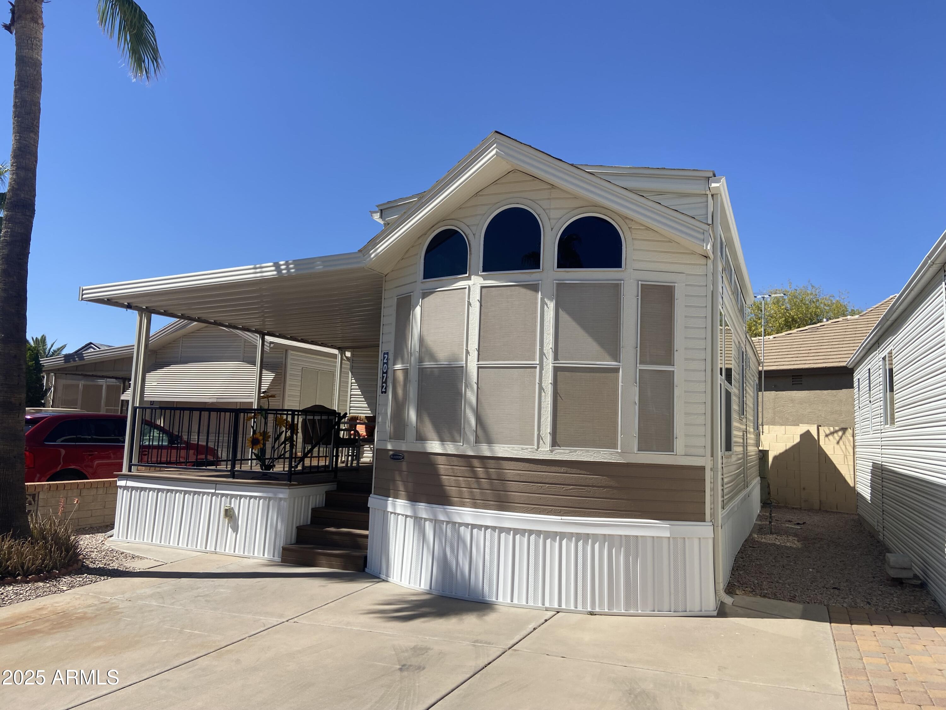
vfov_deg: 53.1
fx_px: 711
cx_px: 473
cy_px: 355
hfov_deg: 67.3
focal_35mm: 26
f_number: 1.8
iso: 32
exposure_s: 1/3610
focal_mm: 4.25
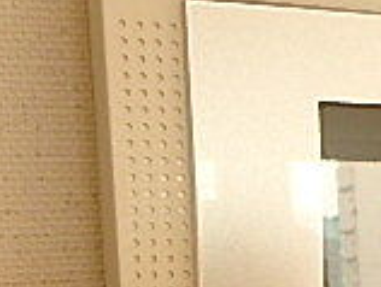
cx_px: 439
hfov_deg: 21.6
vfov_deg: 16.0
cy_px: 422
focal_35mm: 85
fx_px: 937
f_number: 3.5
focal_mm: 3.7
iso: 200
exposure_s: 1/60
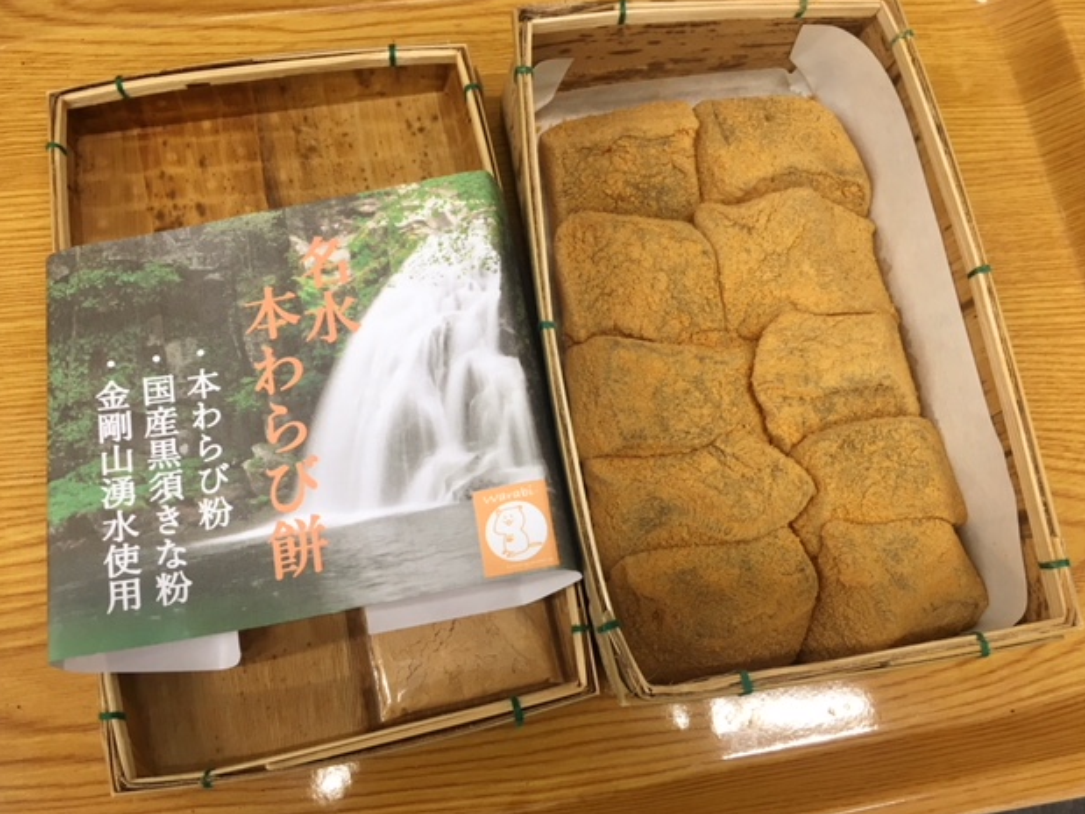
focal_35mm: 30
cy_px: 414
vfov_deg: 46.8
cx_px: 528
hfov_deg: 60.0
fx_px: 940
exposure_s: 1/30
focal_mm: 4.15
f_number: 2.2
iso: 32
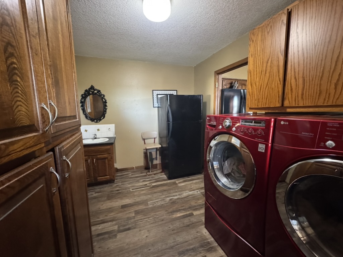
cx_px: 172
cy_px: 128
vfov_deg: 85.7
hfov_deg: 102.1
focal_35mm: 14
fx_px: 139
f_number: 2.2
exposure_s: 1/60
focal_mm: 2.22
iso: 1250
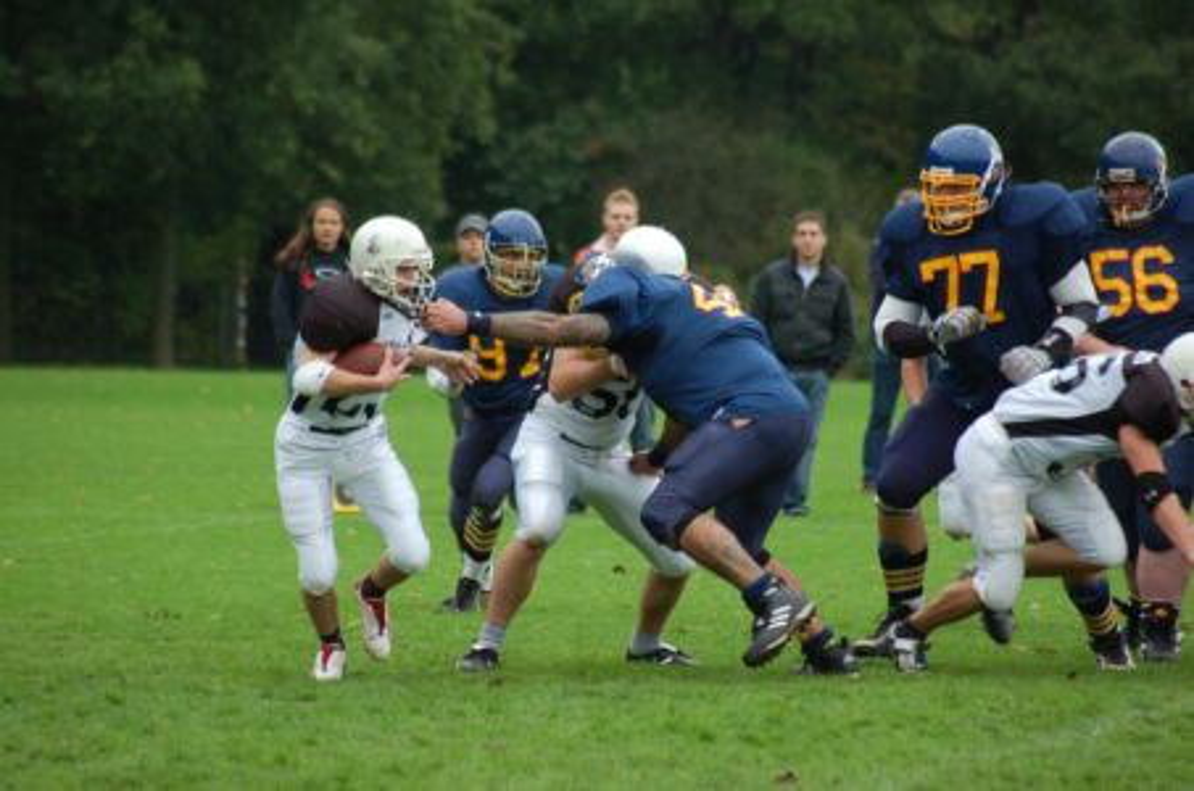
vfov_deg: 4.7
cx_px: 597
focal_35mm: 292
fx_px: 9681
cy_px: 396
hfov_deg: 7.1
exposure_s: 1/500
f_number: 5
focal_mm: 195
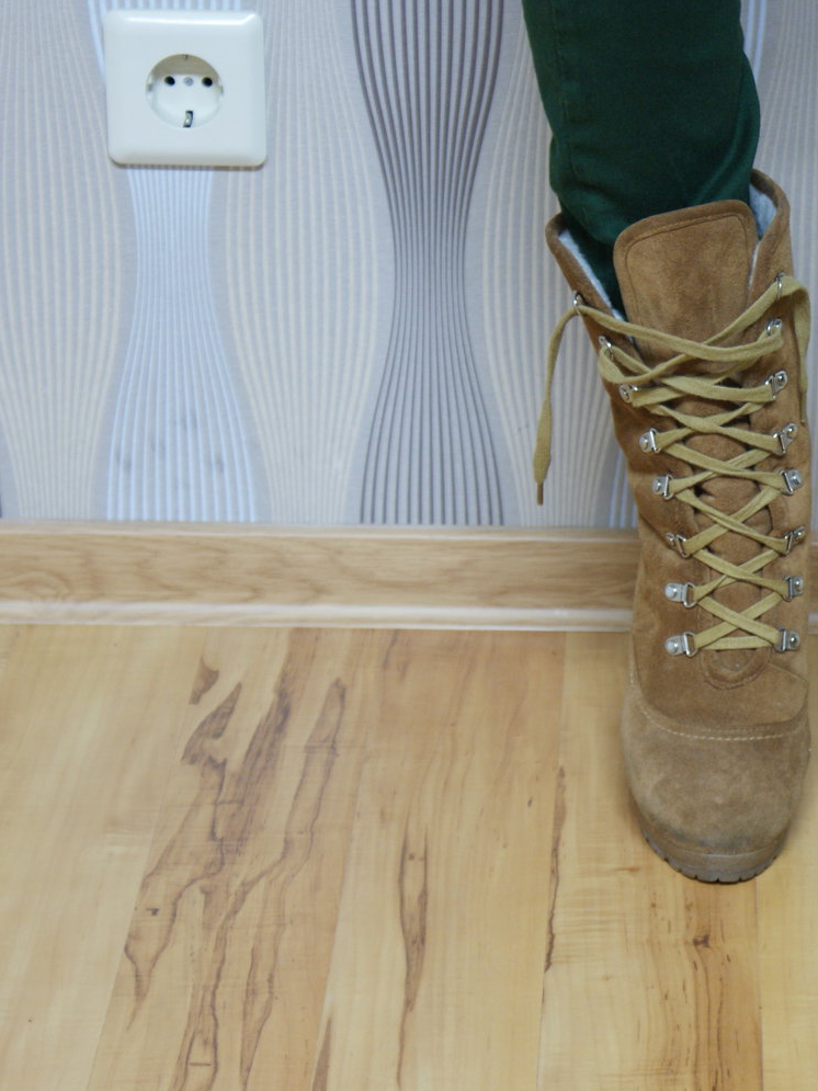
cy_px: 545
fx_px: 4097
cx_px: 802
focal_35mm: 130
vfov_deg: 15.2
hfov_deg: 11.3
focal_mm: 60
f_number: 5.6
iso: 400
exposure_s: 1/8
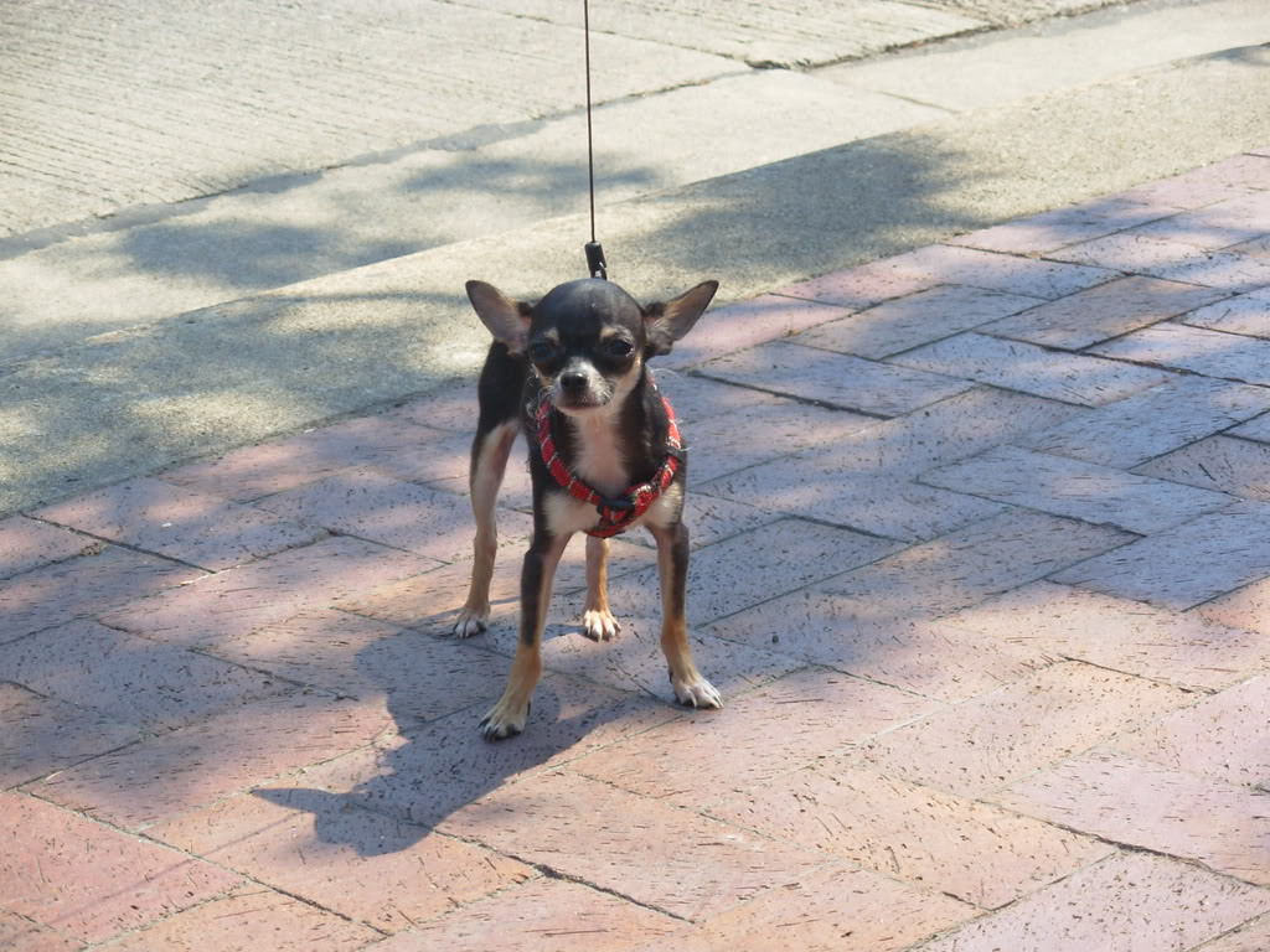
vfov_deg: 14.2
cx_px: 635
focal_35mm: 104
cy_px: 476
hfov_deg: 18.9
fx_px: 3816
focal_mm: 17.2
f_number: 4
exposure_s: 1/313
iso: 50
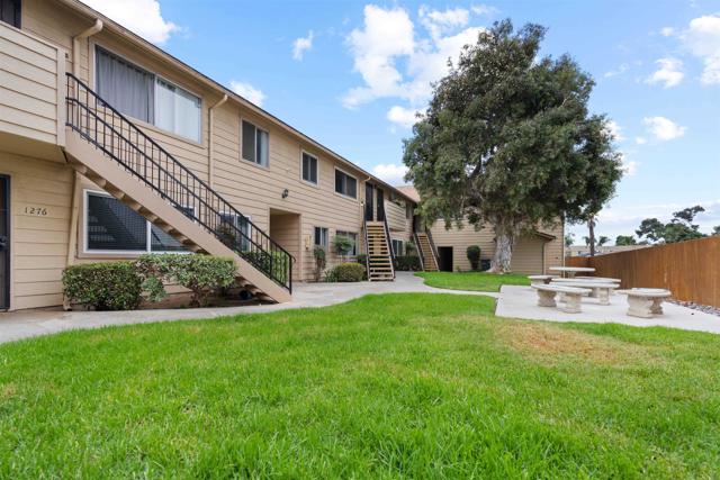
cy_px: 240
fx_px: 320
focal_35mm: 16
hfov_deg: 96.7
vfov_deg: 73.8
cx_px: 360
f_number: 4
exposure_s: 1/60
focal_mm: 16
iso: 200
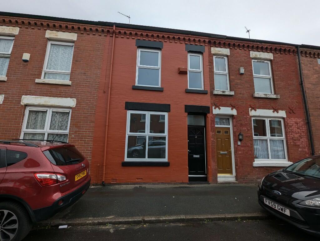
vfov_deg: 90.1
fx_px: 120
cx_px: 160
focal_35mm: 13
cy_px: 120
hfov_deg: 106.1
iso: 47
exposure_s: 1/698
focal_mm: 1.95
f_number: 2.2
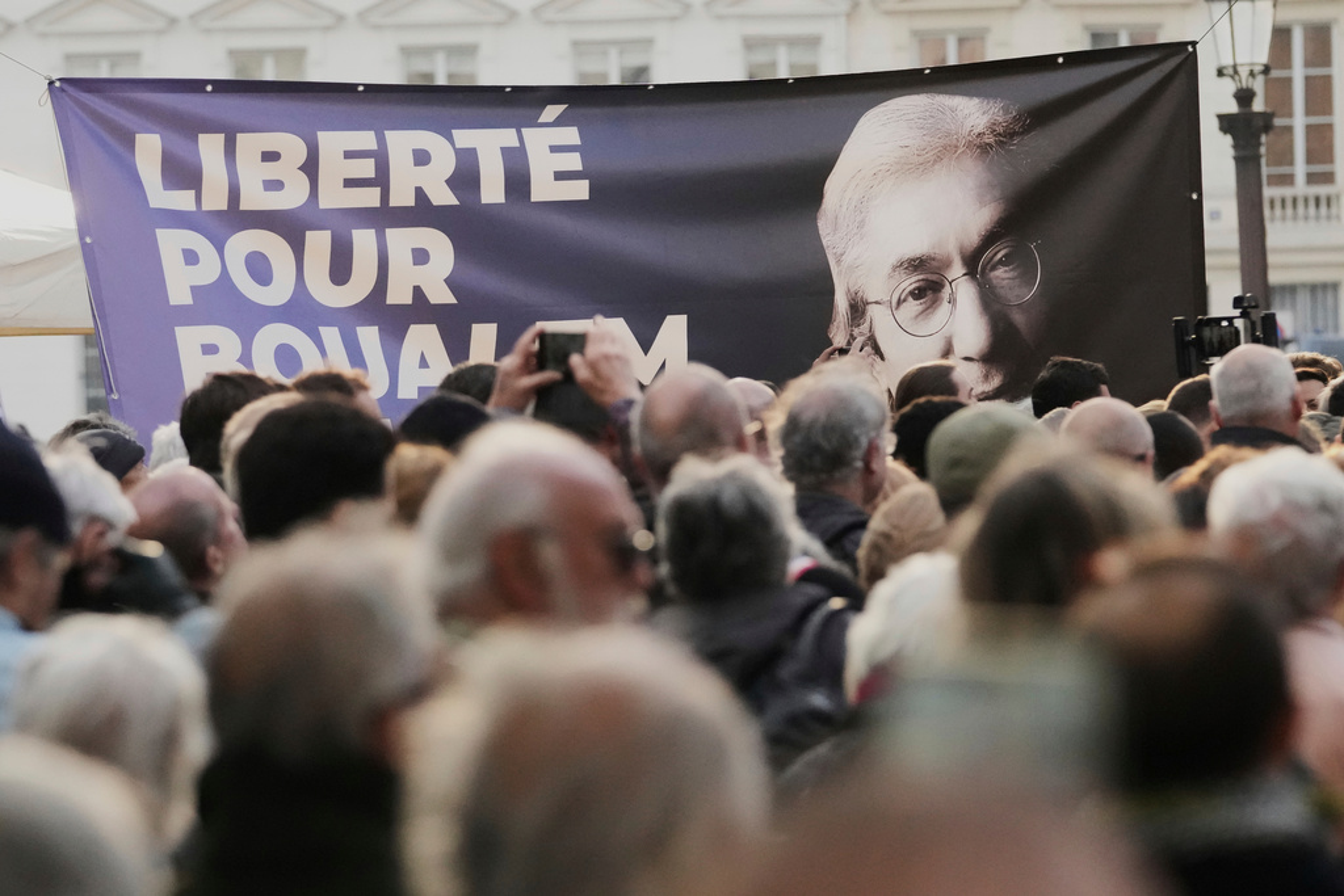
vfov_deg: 7.9
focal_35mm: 174
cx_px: 672
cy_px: 448
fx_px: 6496
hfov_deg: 11.8
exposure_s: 1/12800
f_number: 3.5
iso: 8000
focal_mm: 116
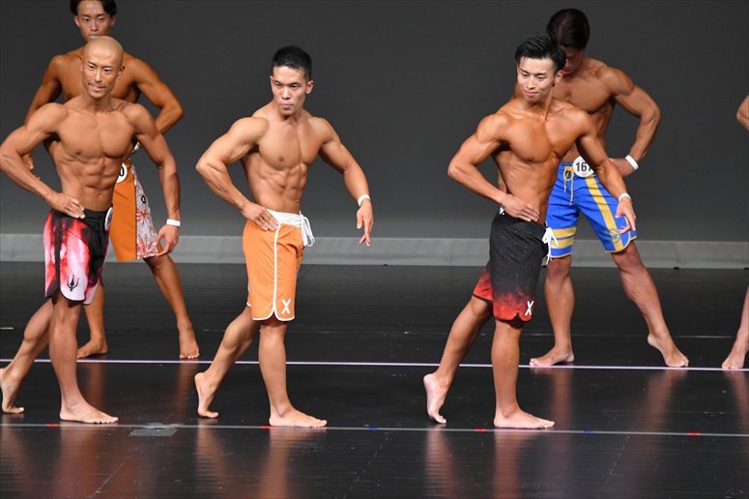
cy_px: 250
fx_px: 7175
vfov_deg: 4.0
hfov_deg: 6.0
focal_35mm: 345
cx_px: 374
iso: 4000
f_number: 5.6
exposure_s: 1/400
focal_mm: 230
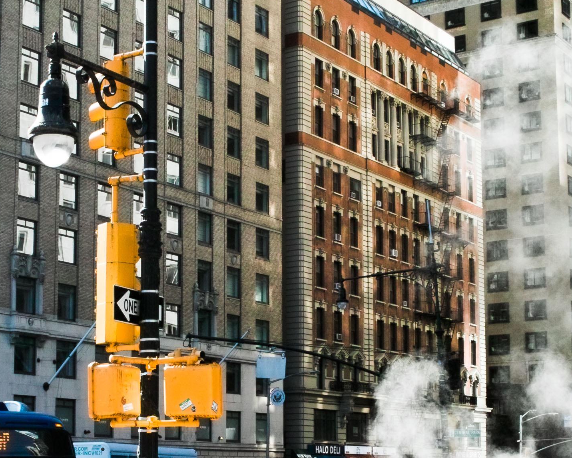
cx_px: 222
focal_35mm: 71
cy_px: 350
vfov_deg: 21.4
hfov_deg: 26.7
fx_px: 1202
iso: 800
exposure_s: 1/400
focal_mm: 24.2
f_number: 8
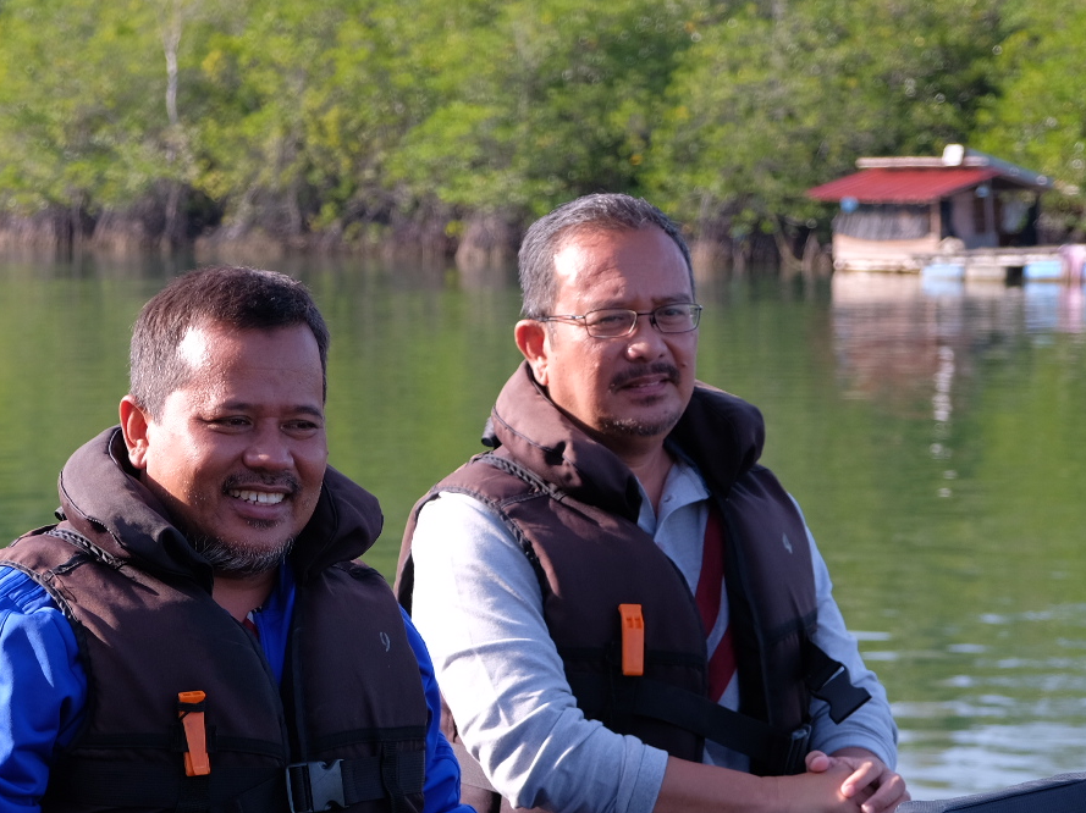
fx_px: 3073
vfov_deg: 15.0
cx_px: 250
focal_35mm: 98
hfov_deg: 19.9
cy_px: 562
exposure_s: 1/500
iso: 200
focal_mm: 34.3
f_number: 3.6
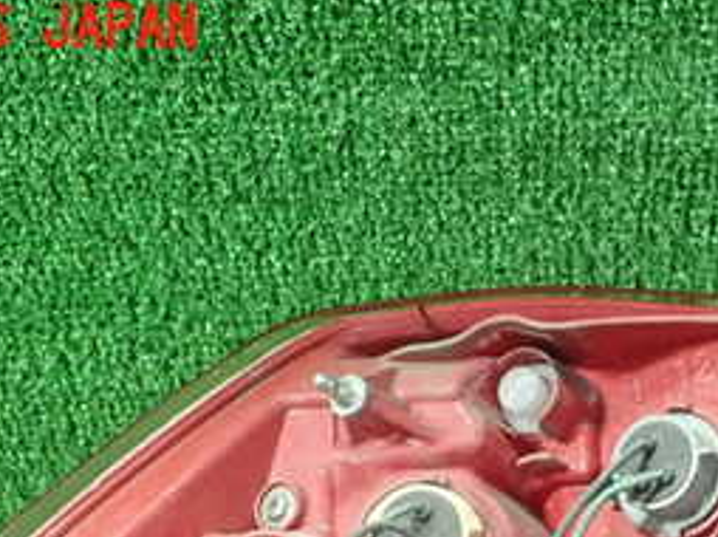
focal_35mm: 71
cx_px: 531
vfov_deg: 19.6
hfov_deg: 27.1
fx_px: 1471
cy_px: 630
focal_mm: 5.5
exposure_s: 1/100
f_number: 2.3
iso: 800
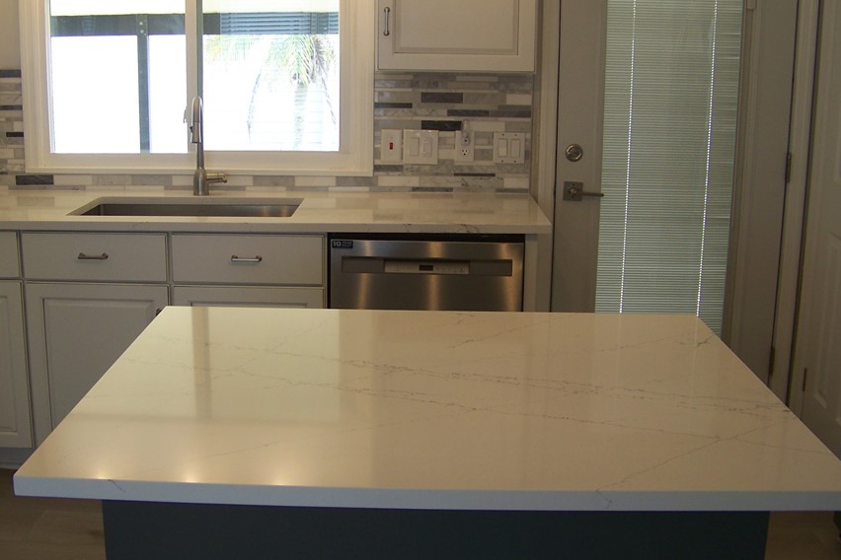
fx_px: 1051
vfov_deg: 29.8
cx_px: 356
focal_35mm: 45
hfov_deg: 43.5
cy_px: 254
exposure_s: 1/30
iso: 64
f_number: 2.8
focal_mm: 5.85
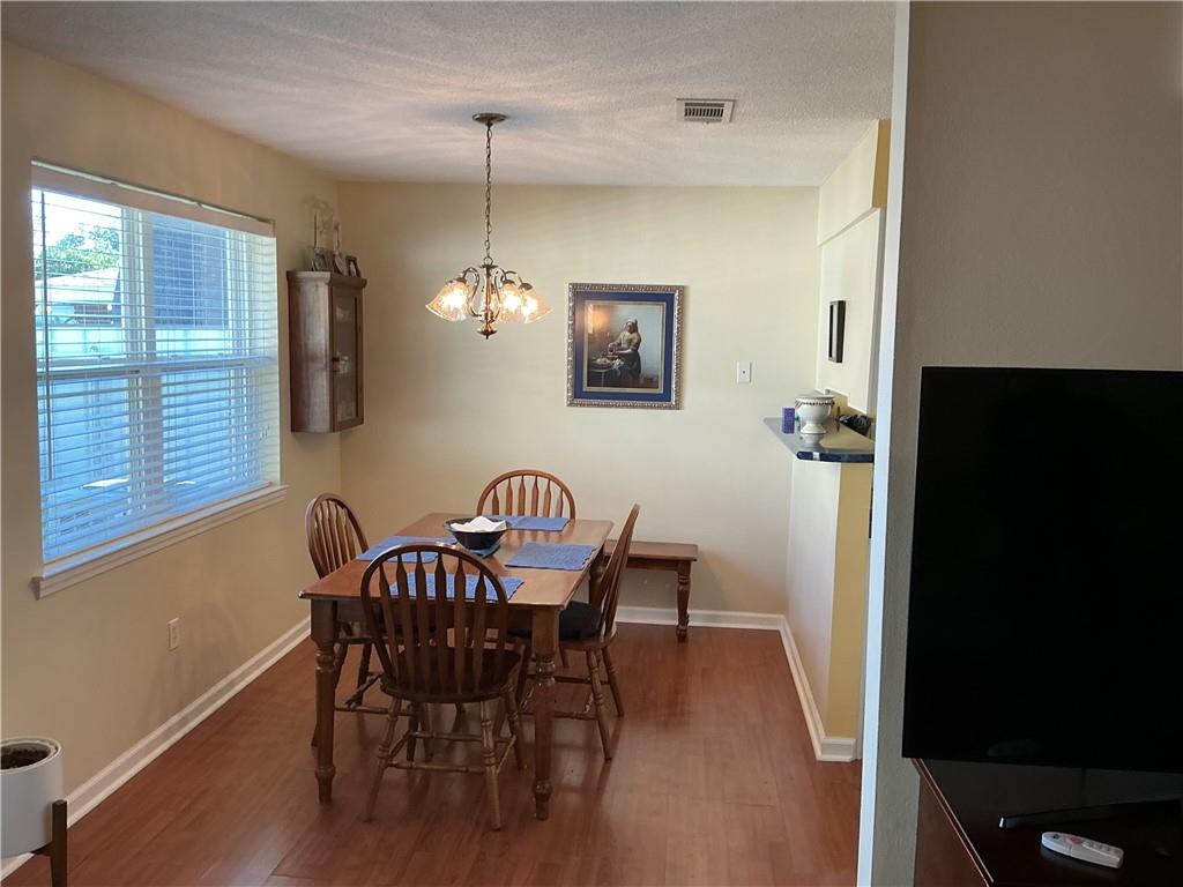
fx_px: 991
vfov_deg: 48.2
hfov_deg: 61.7
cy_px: 444
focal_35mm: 29
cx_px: 592
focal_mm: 3
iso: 64
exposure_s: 1/60
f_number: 1.8
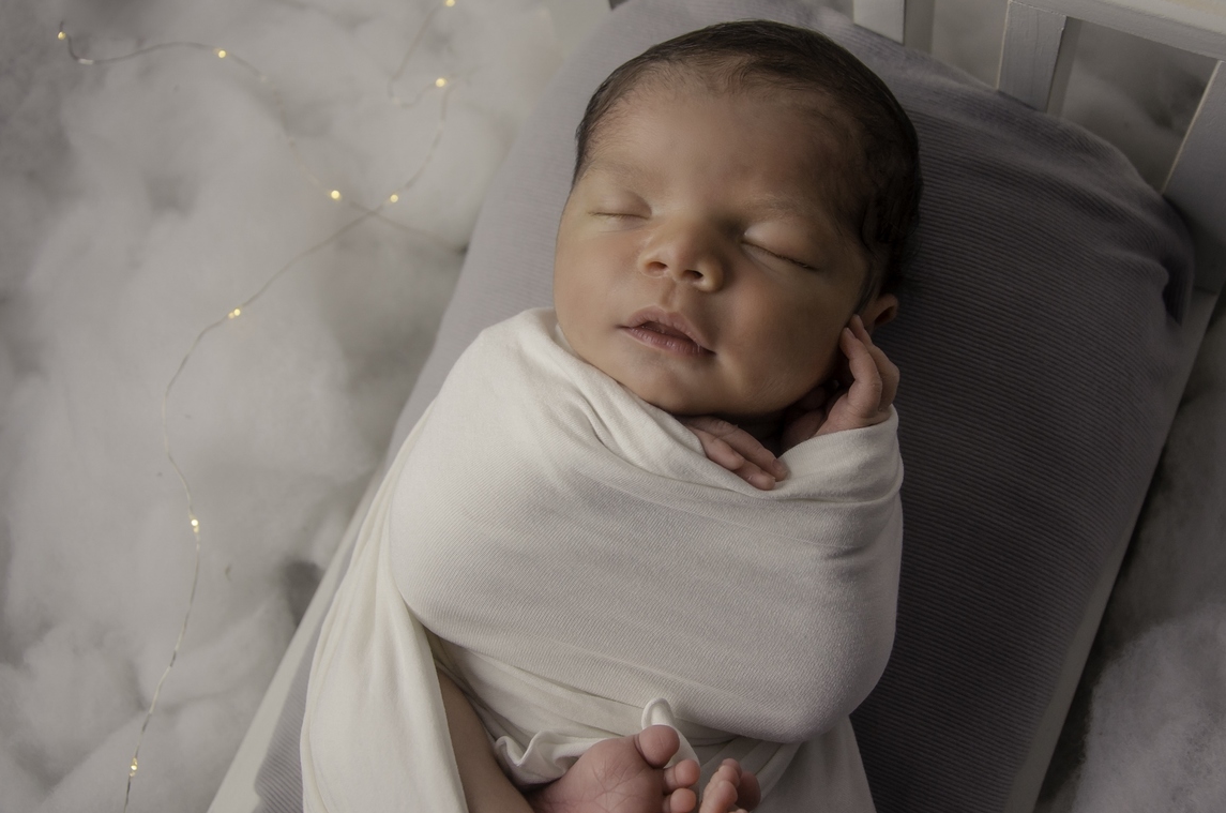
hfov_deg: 44.6
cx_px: 623
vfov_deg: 30.4
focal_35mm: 44
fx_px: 1496
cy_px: 398
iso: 400
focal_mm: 28
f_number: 4
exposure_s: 1/100
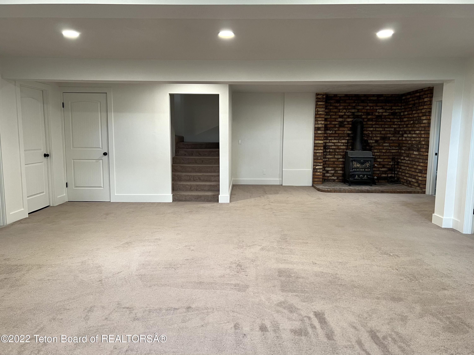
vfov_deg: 53.1
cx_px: 237
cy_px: 178
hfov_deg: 67.3
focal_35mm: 26
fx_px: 356
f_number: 1.5
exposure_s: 1/60
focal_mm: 5.7
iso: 100
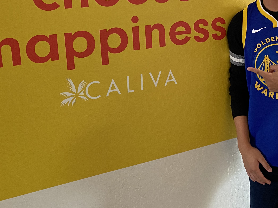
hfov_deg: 37.3
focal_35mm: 50
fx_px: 401
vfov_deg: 28.4
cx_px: 208
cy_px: 38
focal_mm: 4.25
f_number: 1.8
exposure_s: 1/60
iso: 160
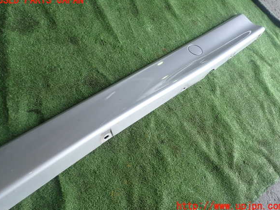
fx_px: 210
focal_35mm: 26
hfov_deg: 67.3
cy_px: 103
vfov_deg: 53.1
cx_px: 141
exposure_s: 1/80
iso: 100
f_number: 2.8
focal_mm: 4.5
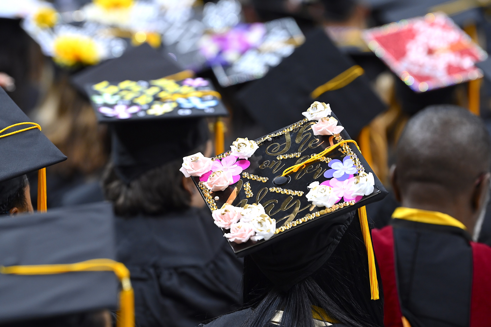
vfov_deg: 6.9
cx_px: 246
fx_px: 2728
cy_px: 164
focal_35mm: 200
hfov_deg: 10.3
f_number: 5
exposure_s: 1/160
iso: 1600
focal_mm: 200
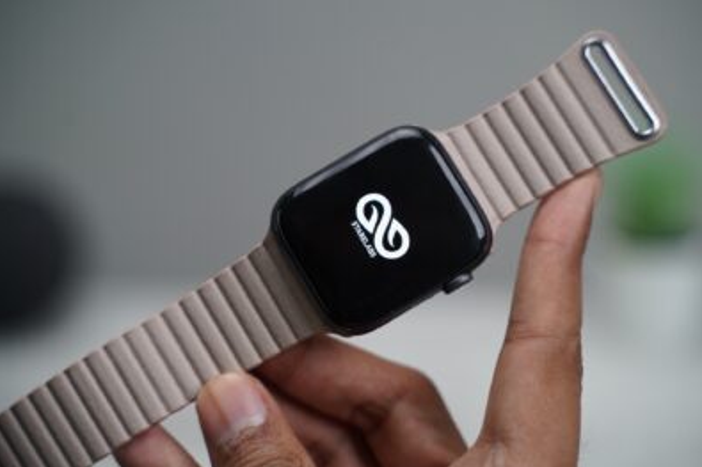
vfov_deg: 17.9
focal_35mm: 76
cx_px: 348
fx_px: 1481
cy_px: 235
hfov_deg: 26.7
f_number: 4
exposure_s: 1/80
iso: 1000
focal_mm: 75
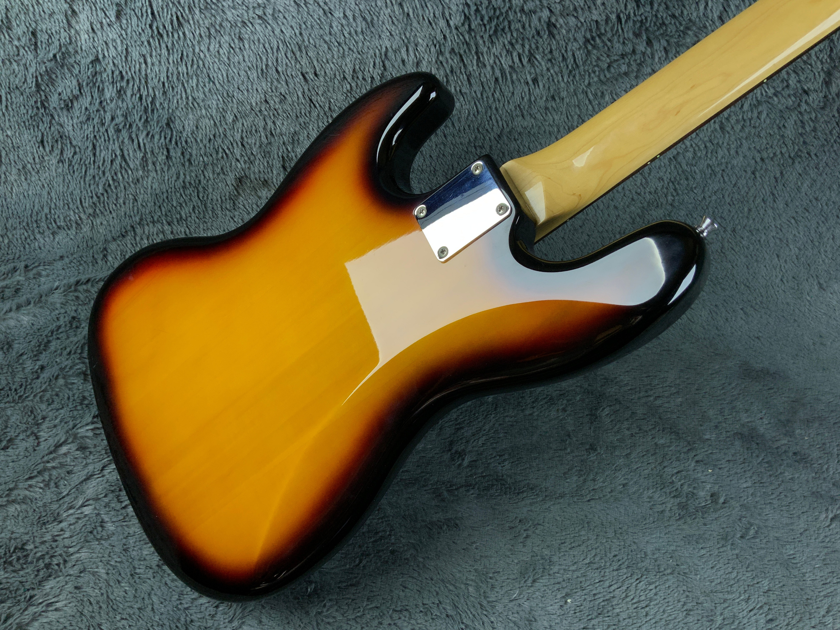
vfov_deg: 48.2
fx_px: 704
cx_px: 420
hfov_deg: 61.7
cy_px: 315
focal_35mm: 29
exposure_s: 1/120
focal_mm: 3
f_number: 1.8
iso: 64
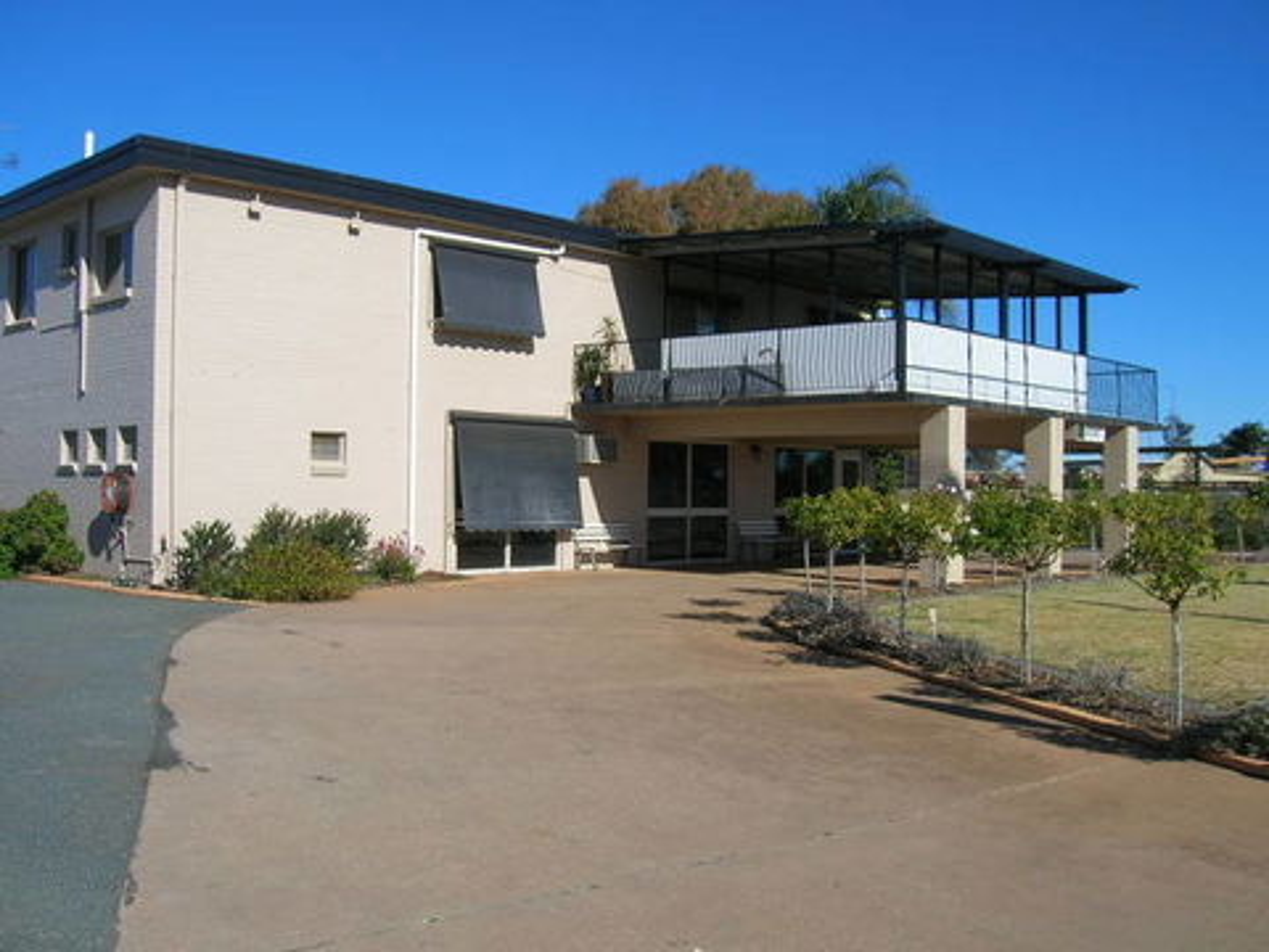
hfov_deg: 54.0
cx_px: 634
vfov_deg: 41.8
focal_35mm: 34
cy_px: 476
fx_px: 1246
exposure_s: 1/577
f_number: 4.9
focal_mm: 5.7
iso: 50
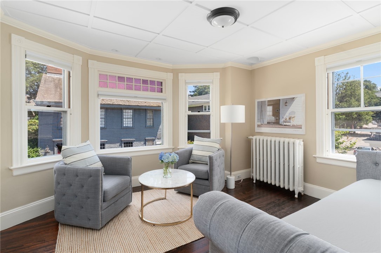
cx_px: 190
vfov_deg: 70.4
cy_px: 126
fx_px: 180
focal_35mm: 17
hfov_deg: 93.3
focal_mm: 17
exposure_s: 1/125
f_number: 7.1
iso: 250
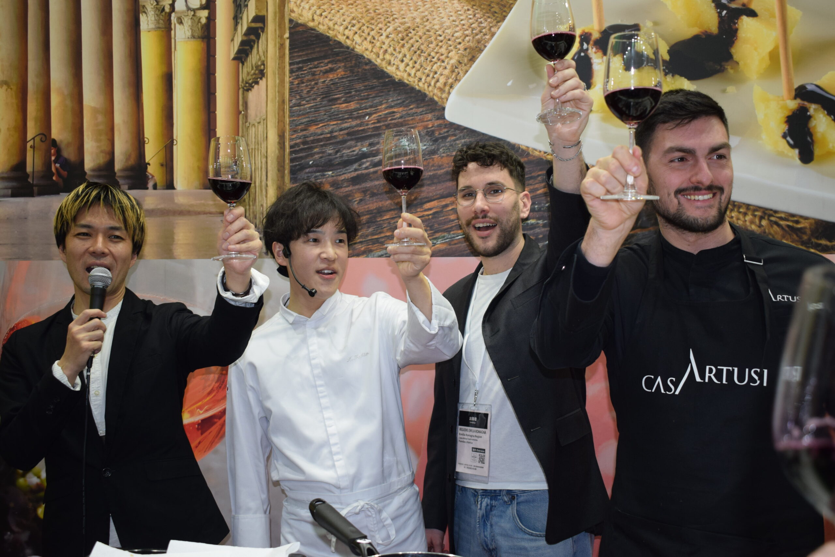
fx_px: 905
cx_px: 418
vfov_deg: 34.2
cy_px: 278
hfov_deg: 49.6
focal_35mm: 39
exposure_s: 1/125
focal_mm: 26
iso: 500
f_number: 4.2
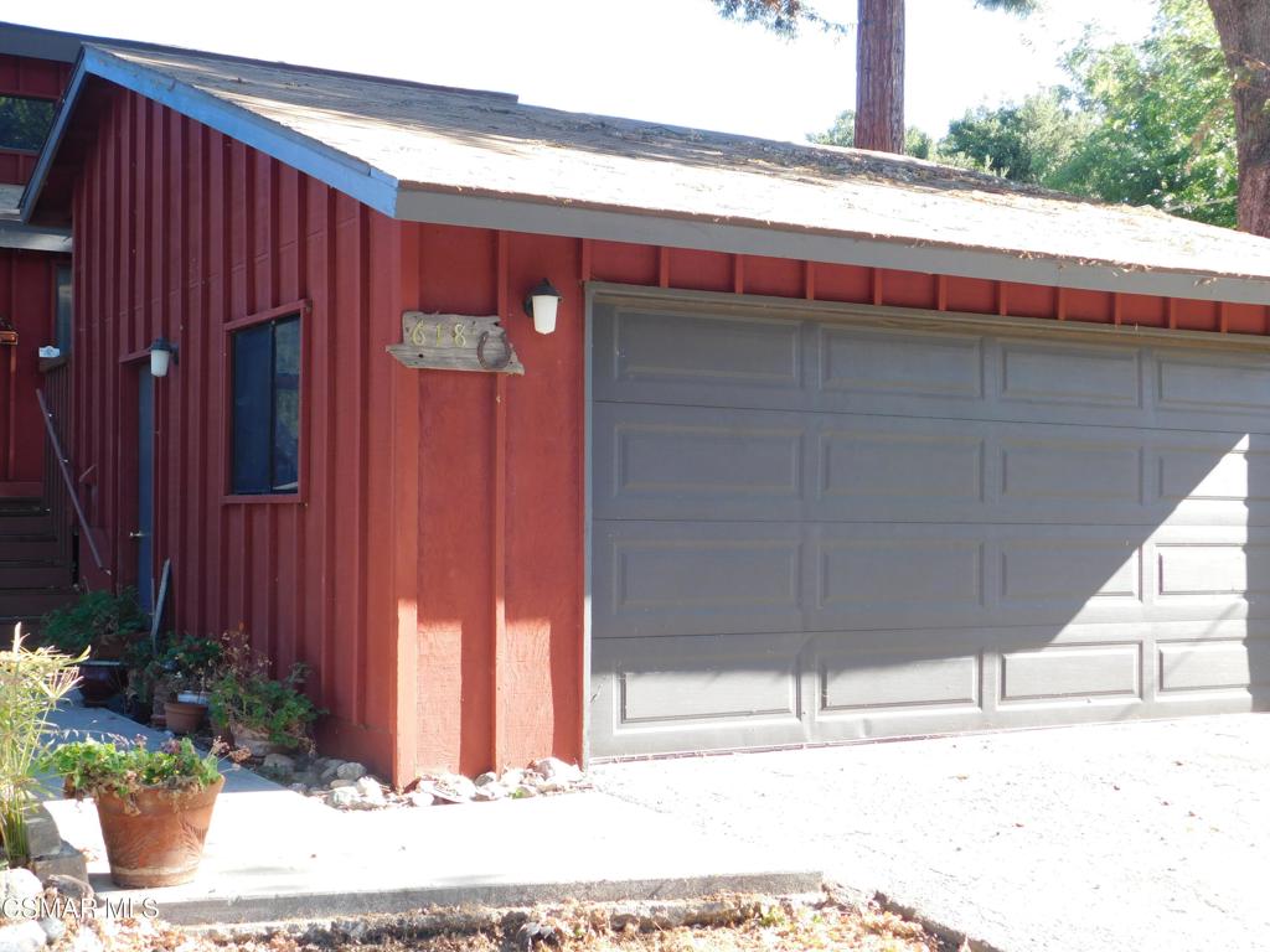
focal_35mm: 45
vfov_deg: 32.2
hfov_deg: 42.1
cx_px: 635
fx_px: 1651
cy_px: 476
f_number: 3.7
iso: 125
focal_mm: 8
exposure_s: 1/100
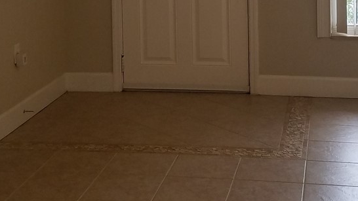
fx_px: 788
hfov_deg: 25.6
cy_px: -60
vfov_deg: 14.0
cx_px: 183
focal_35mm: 83
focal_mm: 4.2
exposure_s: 1/60
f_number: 1.7
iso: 64
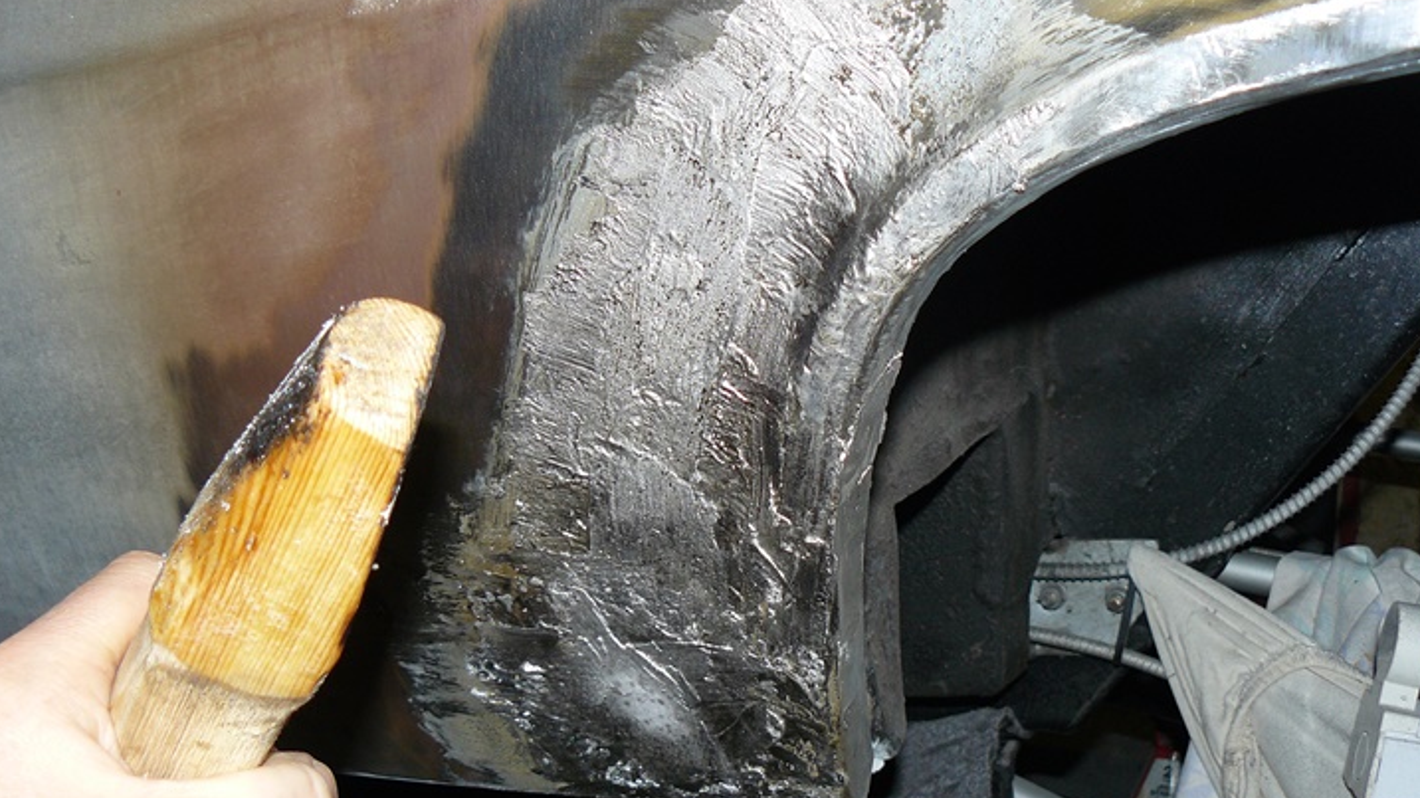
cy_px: 380
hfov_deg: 48.4
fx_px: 1581
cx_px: 717
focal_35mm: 42
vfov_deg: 28.3
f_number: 2.8
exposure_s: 1/30
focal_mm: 6
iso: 100
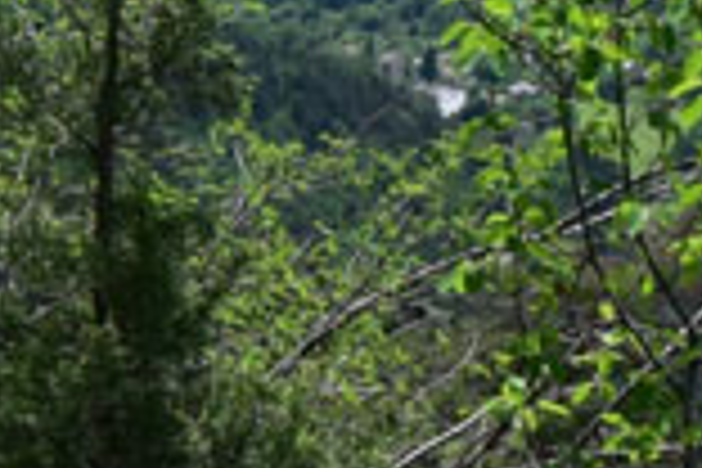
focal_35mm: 212
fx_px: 4134
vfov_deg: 6.5
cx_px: -432
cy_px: 389
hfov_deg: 9.4
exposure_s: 1/200
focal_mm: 22
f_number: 16
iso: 400
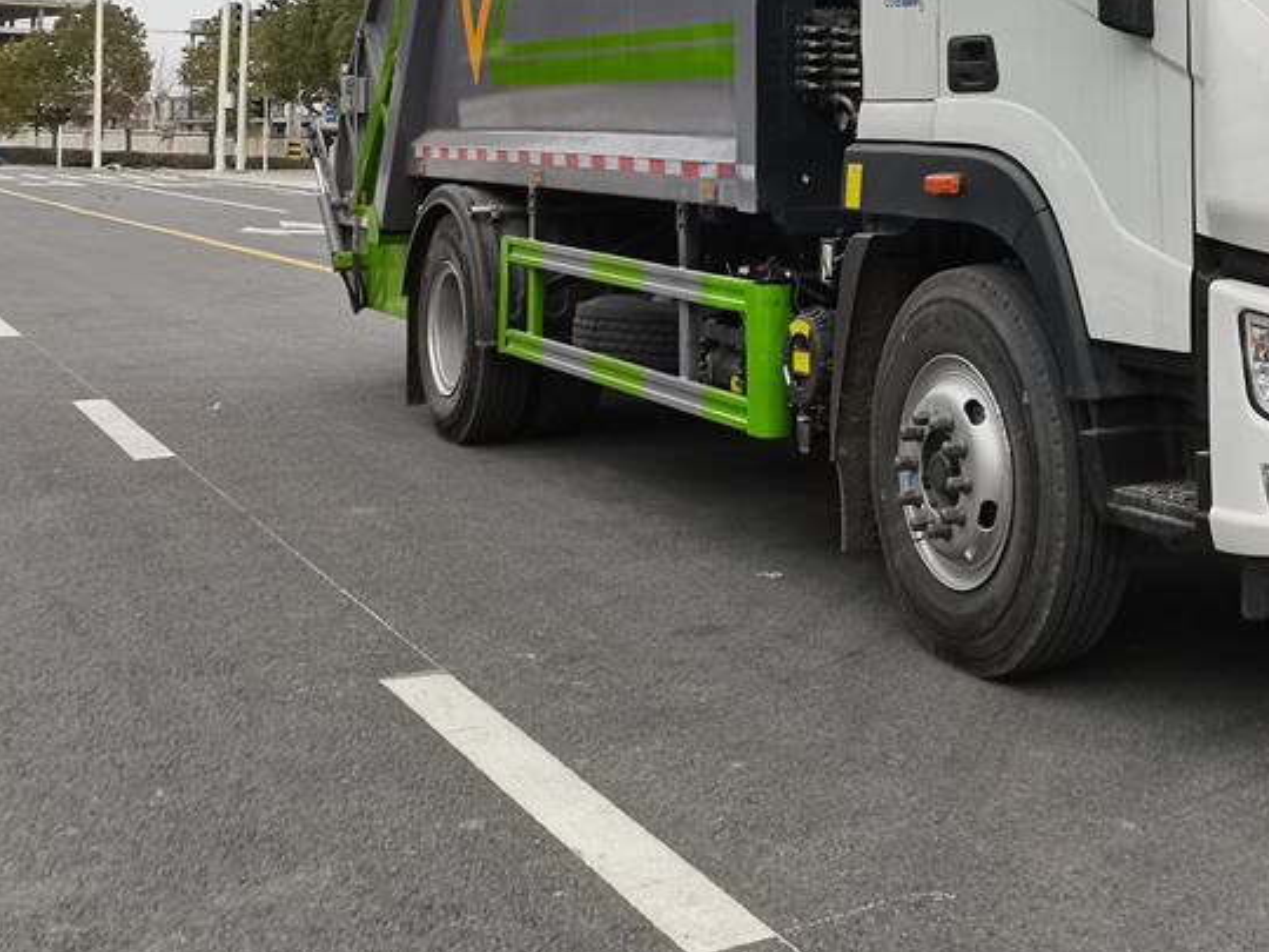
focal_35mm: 53
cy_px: 39
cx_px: 1121
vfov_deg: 26.3
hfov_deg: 34.3
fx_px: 1943
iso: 50
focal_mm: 5.58
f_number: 1.8
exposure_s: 1/413
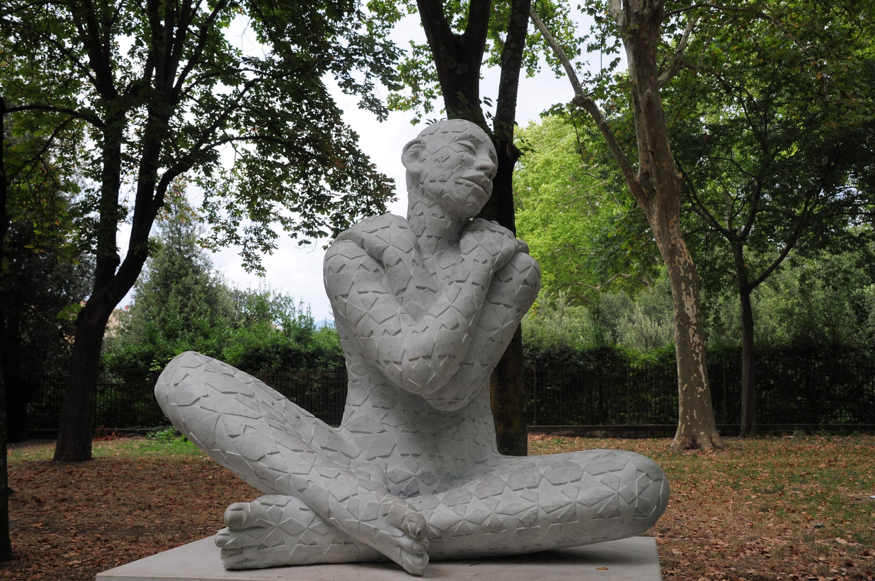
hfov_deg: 53.2
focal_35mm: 36
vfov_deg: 36.8
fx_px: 874
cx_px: 438
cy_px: 290
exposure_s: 1/160
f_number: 6.3
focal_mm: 24
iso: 400
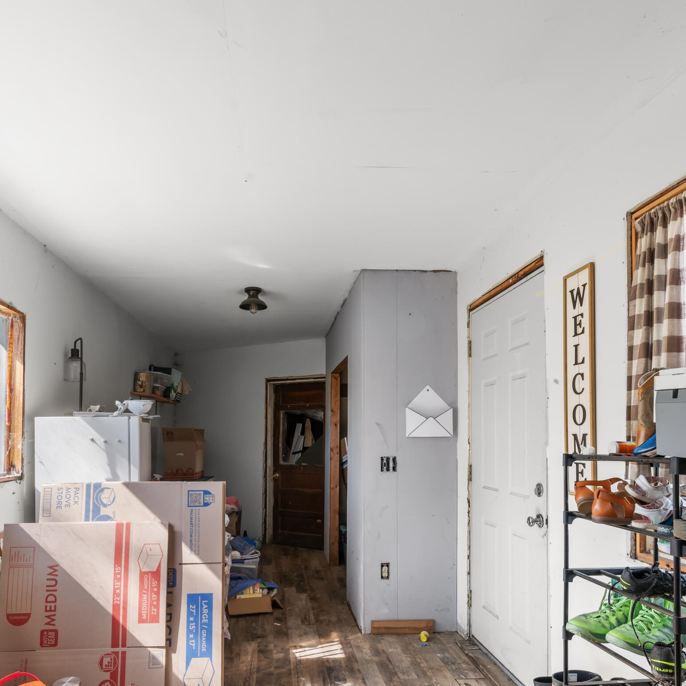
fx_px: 516
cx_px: 296
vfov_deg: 66.3
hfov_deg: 67.0
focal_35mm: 23
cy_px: 428
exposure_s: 1/13
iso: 320
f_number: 9
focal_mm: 14
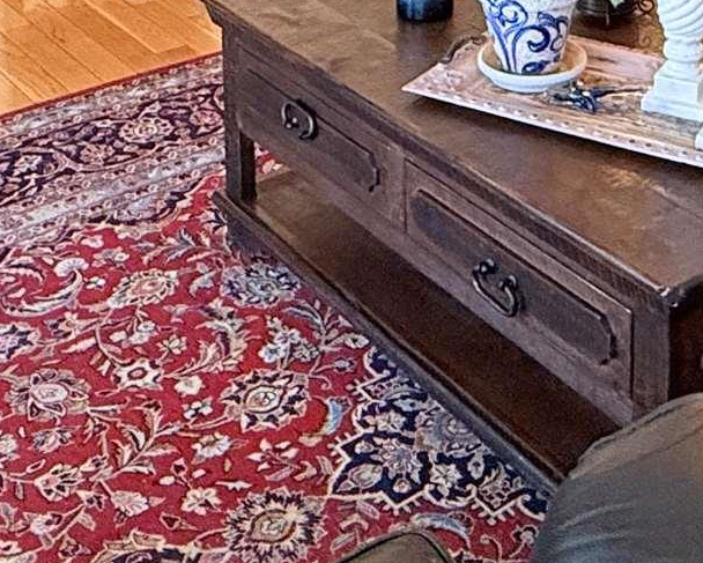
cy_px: -383
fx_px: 1436
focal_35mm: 69
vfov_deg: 18.4
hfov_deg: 27.2
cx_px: 502
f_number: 2.2
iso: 250
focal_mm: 2.22
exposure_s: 1/60
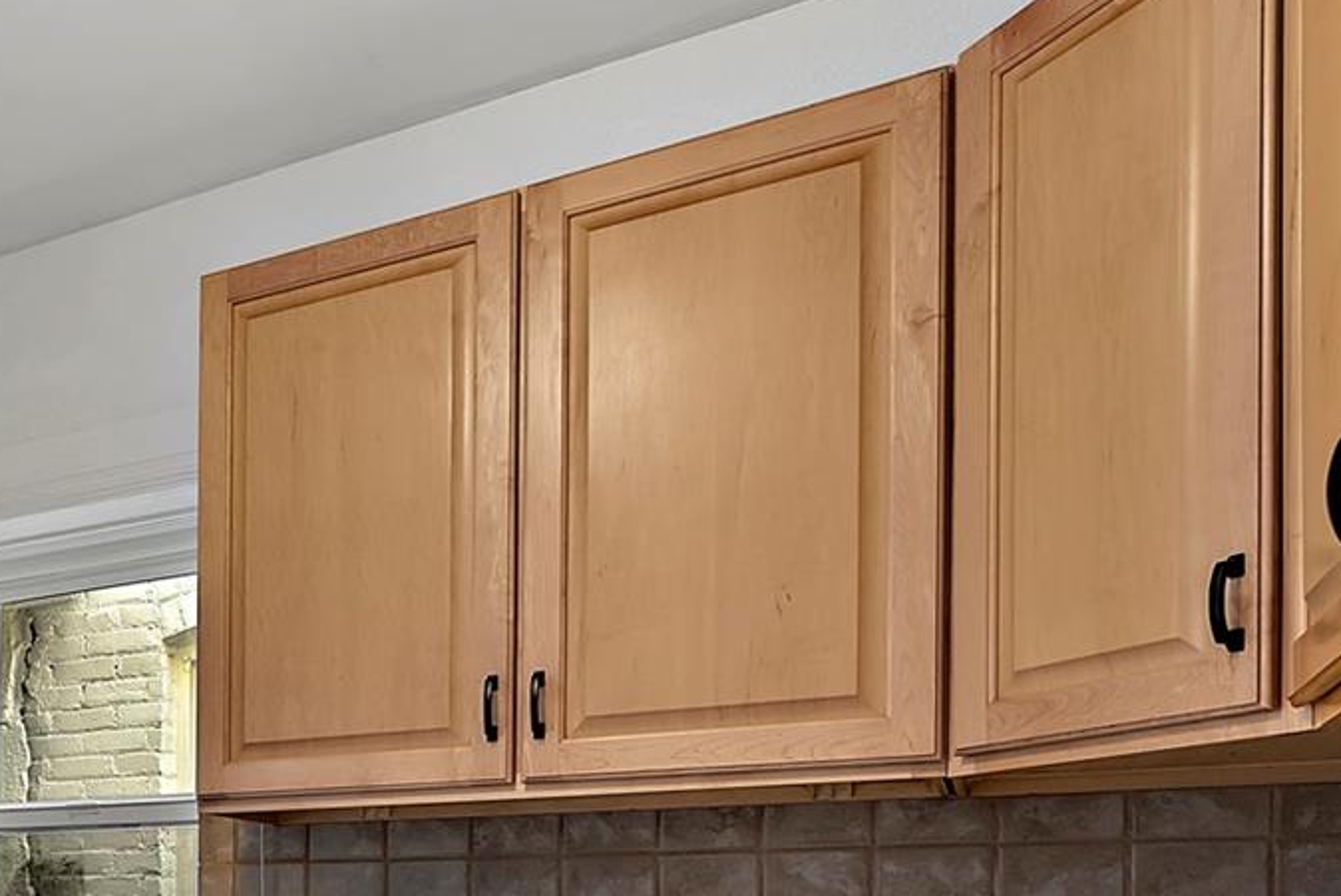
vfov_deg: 31.6
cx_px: -14
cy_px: 956
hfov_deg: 43.2
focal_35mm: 38
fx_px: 1416
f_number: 7.1
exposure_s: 1/5
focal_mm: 16
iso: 640
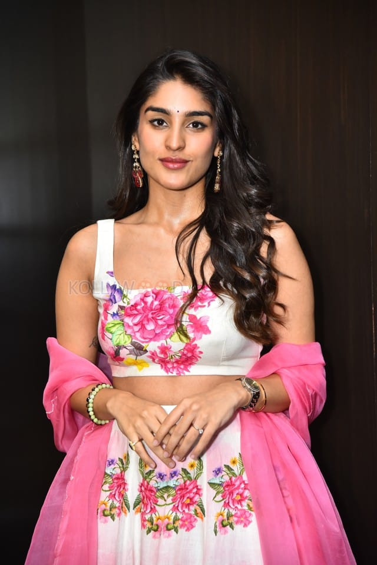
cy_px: 282
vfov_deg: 20.8
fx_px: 1539
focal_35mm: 98
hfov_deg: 14.0
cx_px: 188
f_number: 4
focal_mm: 98
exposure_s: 1/160
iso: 1250
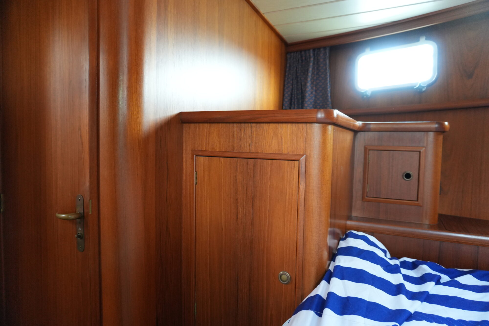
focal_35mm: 24
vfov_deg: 53.1
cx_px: 244
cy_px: 163
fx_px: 326
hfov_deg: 73.7
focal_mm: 16
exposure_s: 1/80
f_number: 3.5
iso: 2000
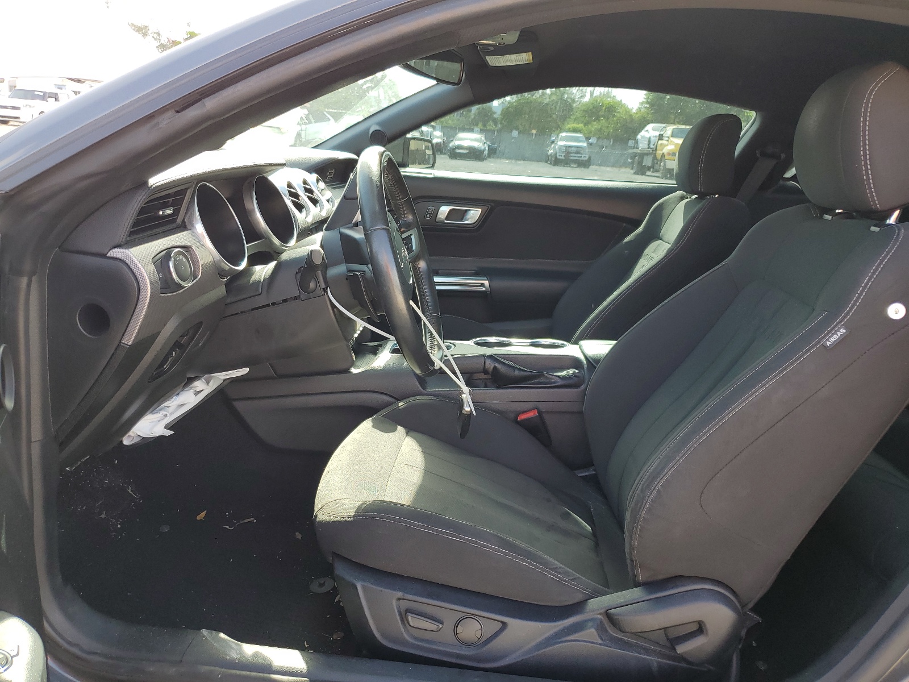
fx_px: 683
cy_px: 341
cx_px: 454
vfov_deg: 53.1
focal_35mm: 26
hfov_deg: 67.3
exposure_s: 1/312
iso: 50
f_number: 1.5
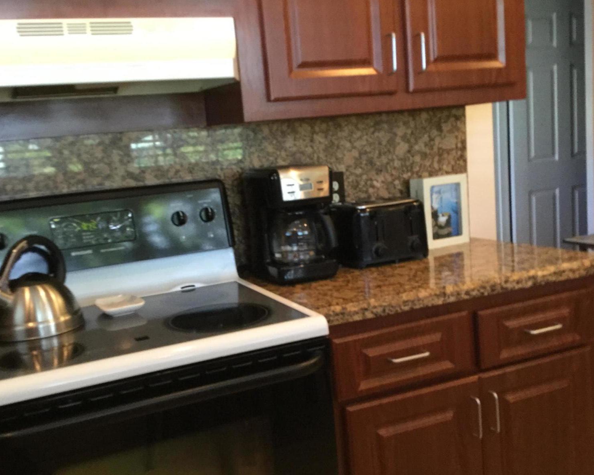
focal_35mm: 41
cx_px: 295
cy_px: 272
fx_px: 721
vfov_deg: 36.4
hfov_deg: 44.8
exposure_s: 1/30
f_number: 2.4
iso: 100
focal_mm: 3.3
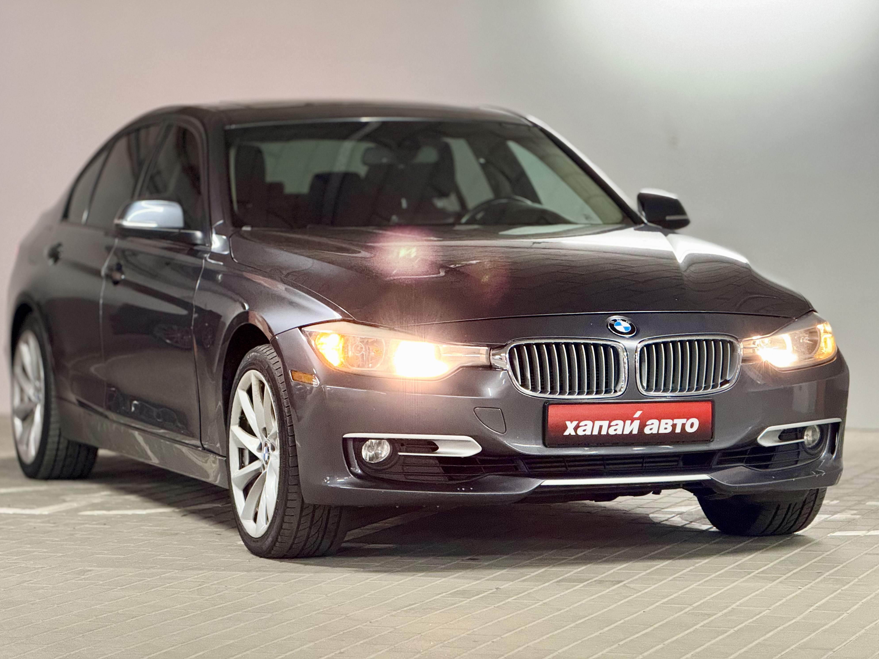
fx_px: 3098
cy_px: 324
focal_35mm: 122
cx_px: 436
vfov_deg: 12.1
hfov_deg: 16.2
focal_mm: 15.66
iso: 400
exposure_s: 1/53
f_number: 2.8
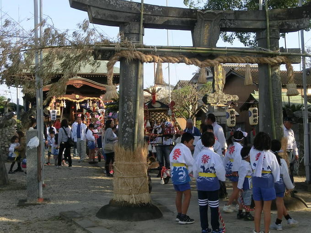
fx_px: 512
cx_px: 156
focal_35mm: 57
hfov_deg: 33.8
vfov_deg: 25.7
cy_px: 116
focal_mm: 10.04
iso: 80
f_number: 4.5
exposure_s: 1/250
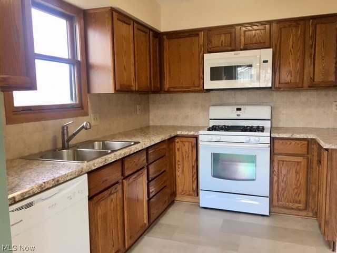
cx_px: 168
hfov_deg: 61.7
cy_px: 126
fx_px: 282
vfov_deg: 48.2
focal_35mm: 29
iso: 50
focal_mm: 4.15
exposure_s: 1/30
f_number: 2.2
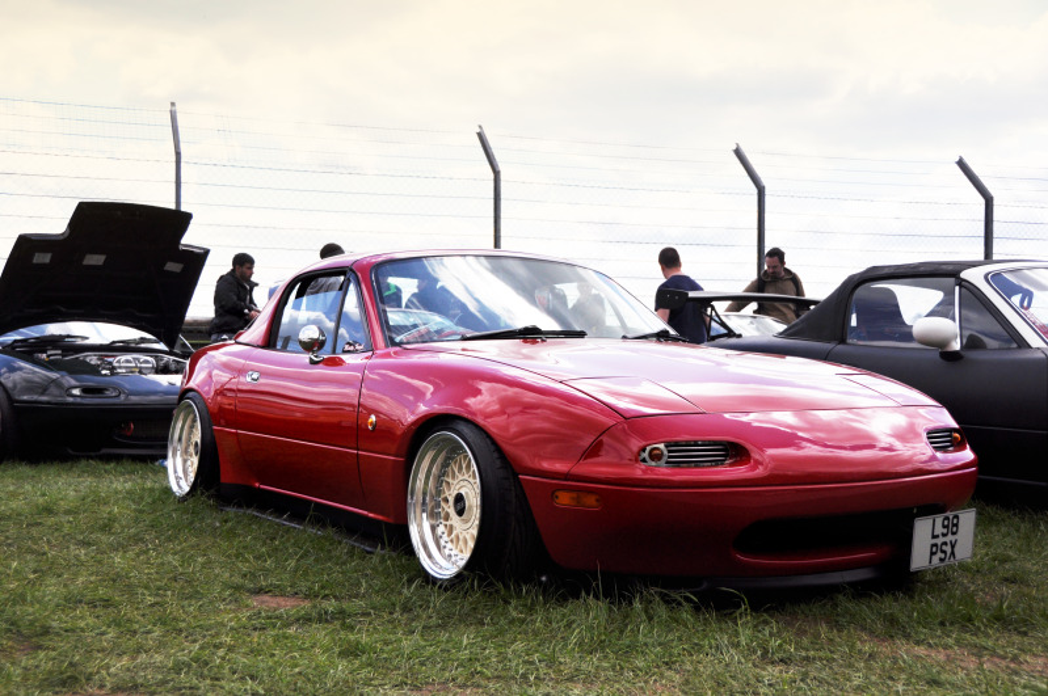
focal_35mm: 44
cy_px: 348
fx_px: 1265
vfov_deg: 30.8
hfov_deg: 45.0
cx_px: 524
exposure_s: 1/4000
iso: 200
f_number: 4
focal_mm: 29
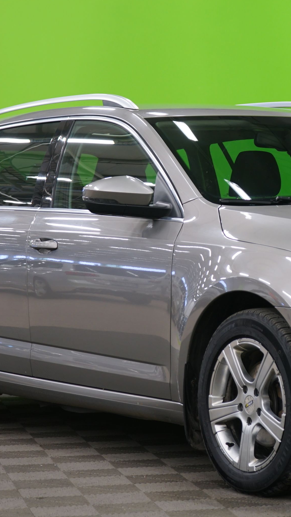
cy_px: 212
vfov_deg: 18.3
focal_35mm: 117
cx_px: 286
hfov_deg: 10.3
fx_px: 1605
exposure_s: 1/8
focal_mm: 58
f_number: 5
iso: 400
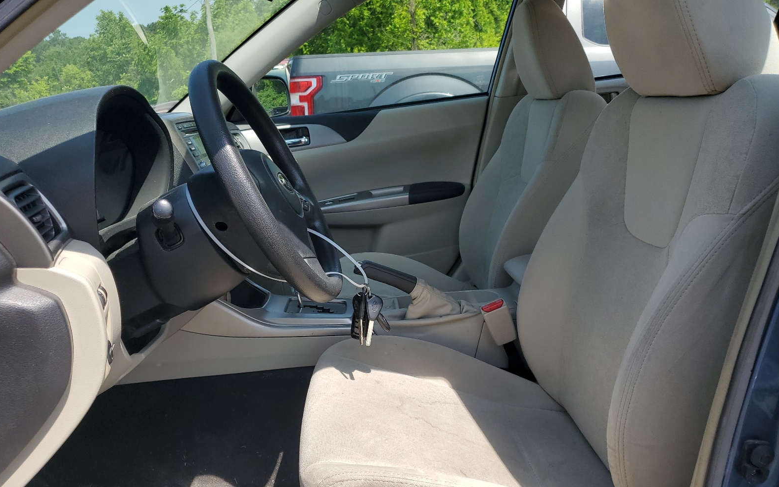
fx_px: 594
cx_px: 390
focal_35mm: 28
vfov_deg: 44.3
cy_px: 296
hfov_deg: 66.5
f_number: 1.5
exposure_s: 1/1667
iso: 50
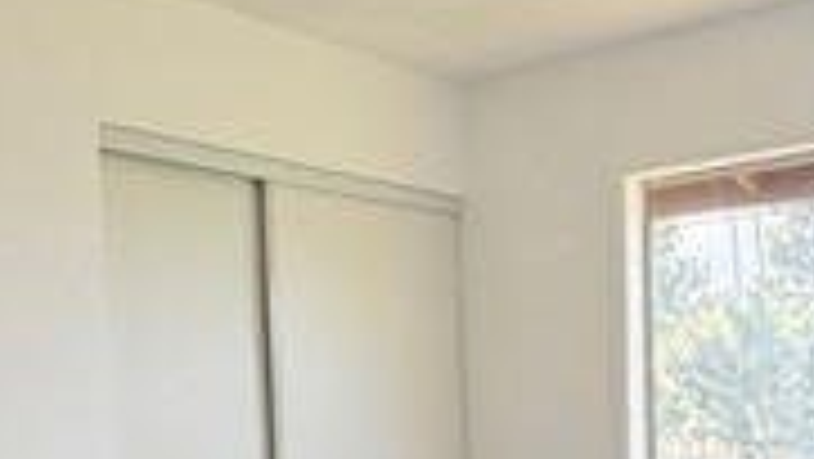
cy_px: 441
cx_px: 486
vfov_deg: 21.6
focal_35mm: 54
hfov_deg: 38.3
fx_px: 1166
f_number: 2.2
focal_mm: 2.22
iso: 64
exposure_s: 1/267
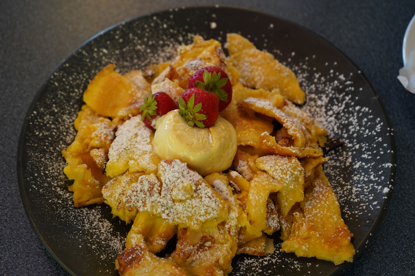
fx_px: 646
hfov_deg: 35.6
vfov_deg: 24.2
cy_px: 138
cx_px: 208
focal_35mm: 56
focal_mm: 56
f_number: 5
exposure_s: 1/160
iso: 3200
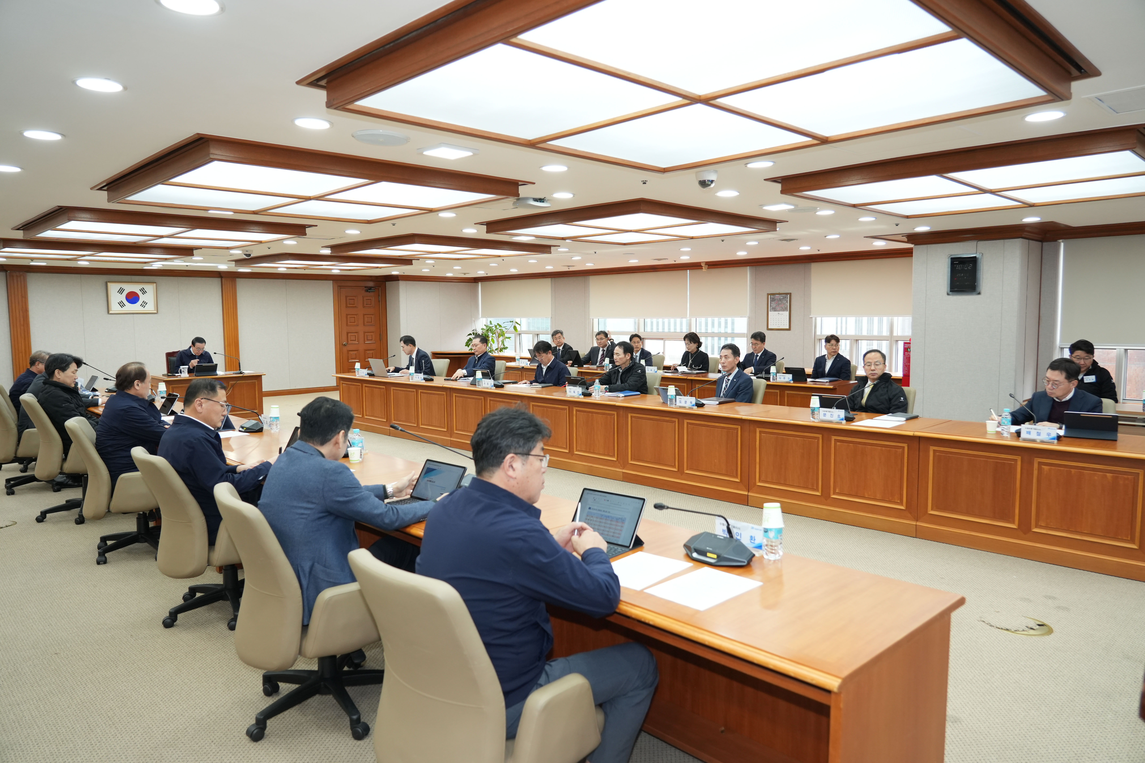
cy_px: 382
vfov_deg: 53.1
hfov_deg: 73.7
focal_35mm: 24
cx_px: 572
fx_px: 763
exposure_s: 1/200
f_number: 4
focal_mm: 24
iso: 1250
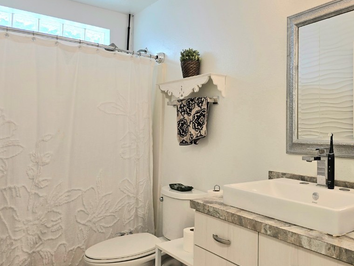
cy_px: 118
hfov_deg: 57.6
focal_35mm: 31
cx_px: 224
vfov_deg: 45.4
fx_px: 317
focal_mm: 6.3
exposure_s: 1/120
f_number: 1.7
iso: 50
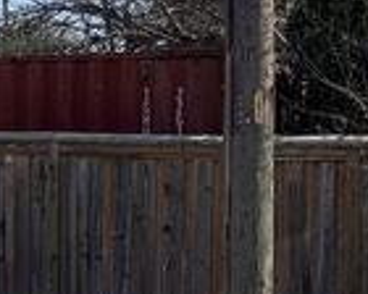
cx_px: -326
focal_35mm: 107
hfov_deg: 15.1
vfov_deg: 14.4
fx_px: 1165
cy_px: 81
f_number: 1.78
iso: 80
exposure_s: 1/4608
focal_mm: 6.76
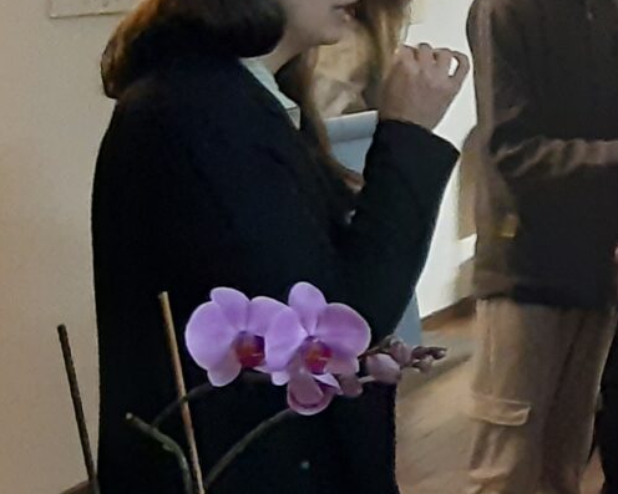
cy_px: 46
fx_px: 2397
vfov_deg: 11.7
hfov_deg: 13.3
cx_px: 1095
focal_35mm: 131
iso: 640
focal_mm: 3.92
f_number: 1.7
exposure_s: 1/25
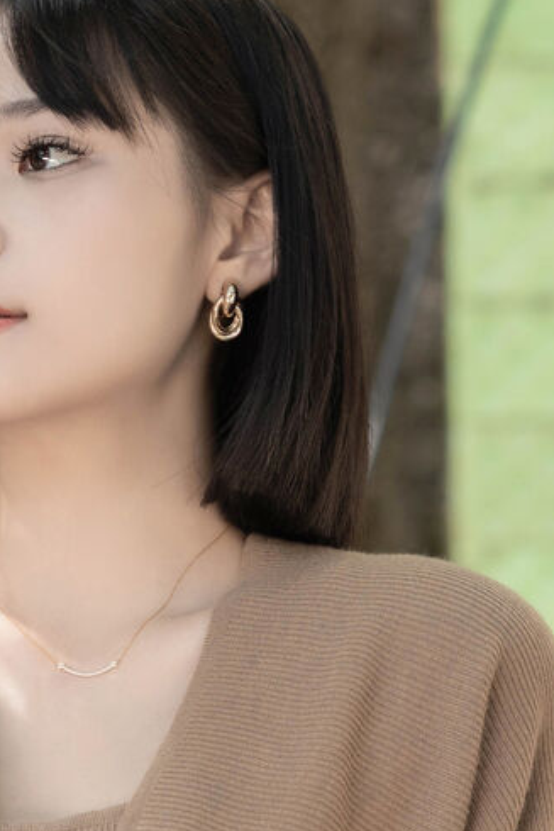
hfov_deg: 5.3
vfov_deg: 8.0
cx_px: -85
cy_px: 478
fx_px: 5928
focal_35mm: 257
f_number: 2.8
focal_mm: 70
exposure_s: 1/60
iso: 100
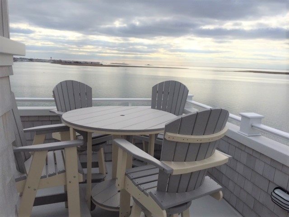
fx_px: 242
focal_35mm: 29
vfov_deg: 48.2
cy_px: 108
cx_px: 144
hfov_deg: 61.7
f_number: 2.2
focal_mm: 4.15
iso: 32
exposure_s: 1/3300
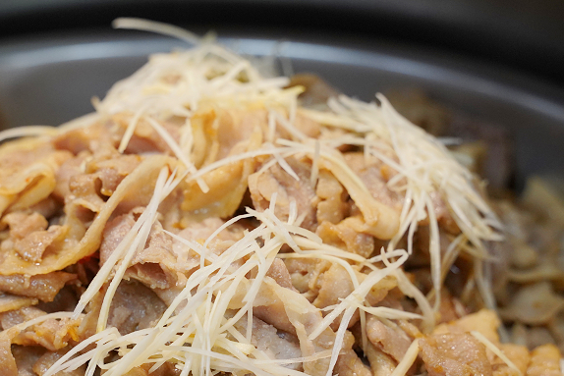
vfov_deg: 14.5
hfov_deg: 21.6
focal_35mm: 94
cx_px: 210
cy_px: 298
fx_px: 1473
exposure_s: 1/160
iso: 1600
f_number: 3.5
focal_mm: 45
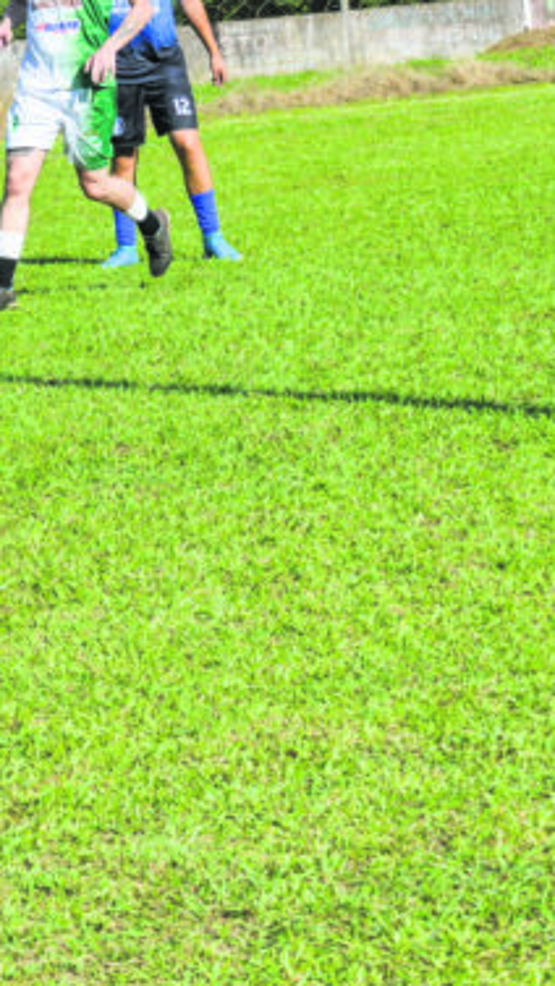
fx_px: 4607
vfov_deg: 12.2
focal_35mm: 176
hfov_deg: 6.9
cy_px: 456
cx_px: 55
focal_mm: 55
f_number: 7.1
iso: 360
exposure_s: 1/2000
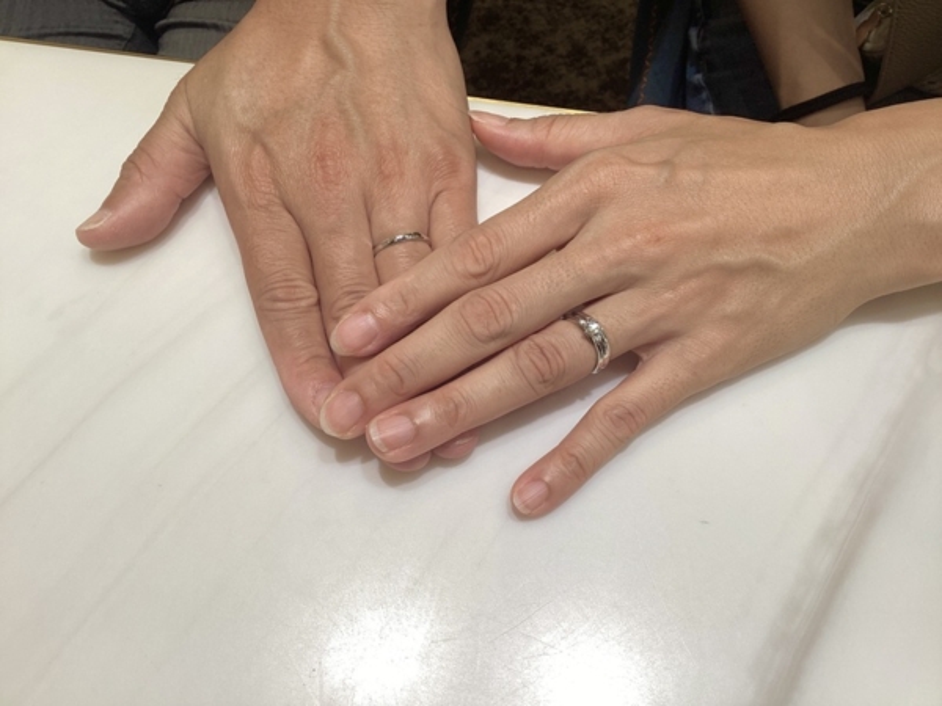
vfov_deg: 45.4
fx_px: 844
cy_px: 353
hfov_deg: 58.4
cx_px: 471
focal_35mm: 31
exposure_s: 1/120
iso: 40
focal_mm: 3.3
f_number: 2.4
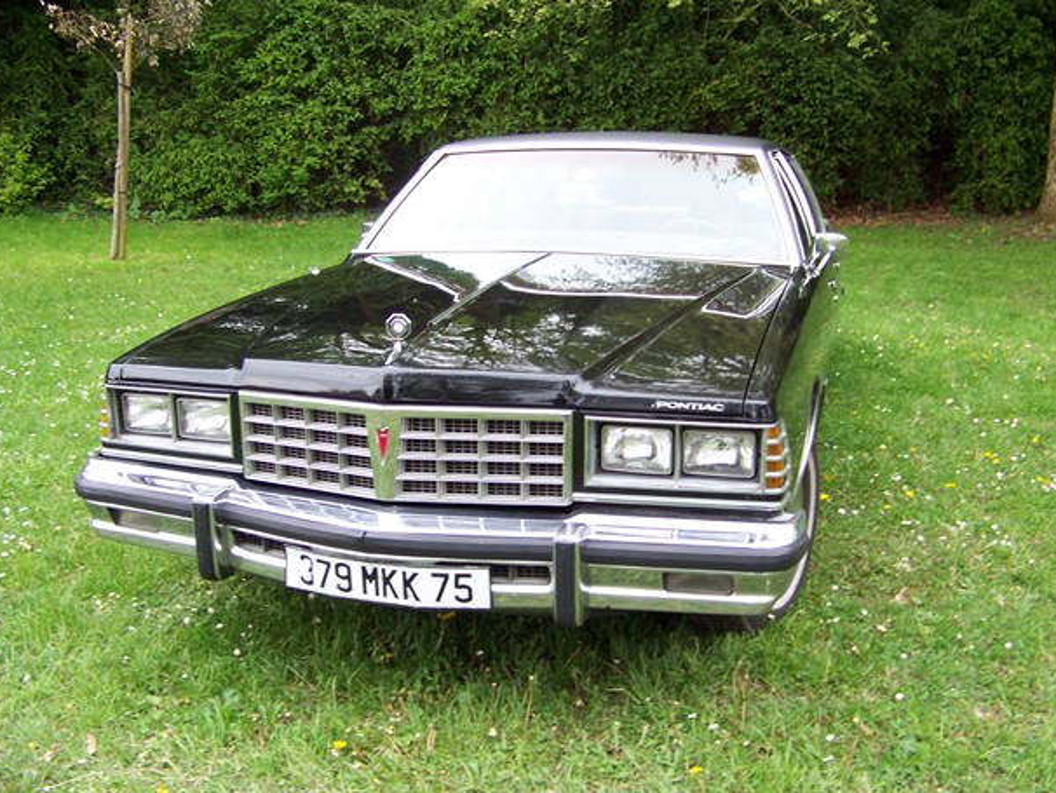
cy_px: 390
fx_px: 1160
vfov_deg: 37.7
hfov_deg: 49.0
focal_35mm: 38
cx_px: 533
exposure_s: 1/50
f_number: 2.8
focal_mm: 5.85
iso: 63
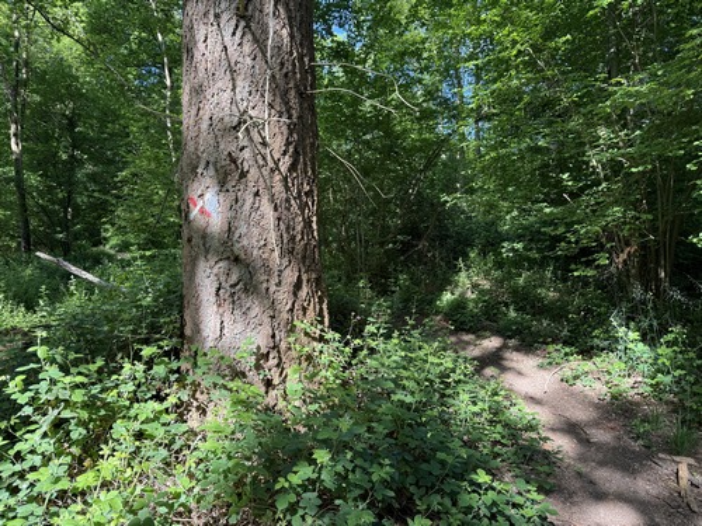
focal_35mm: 24
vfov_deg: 56.8
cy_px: 263
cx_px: 351
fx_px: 487
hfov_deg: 71.6
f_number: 1.78
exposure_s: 1/277
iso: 64
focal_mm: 6.76
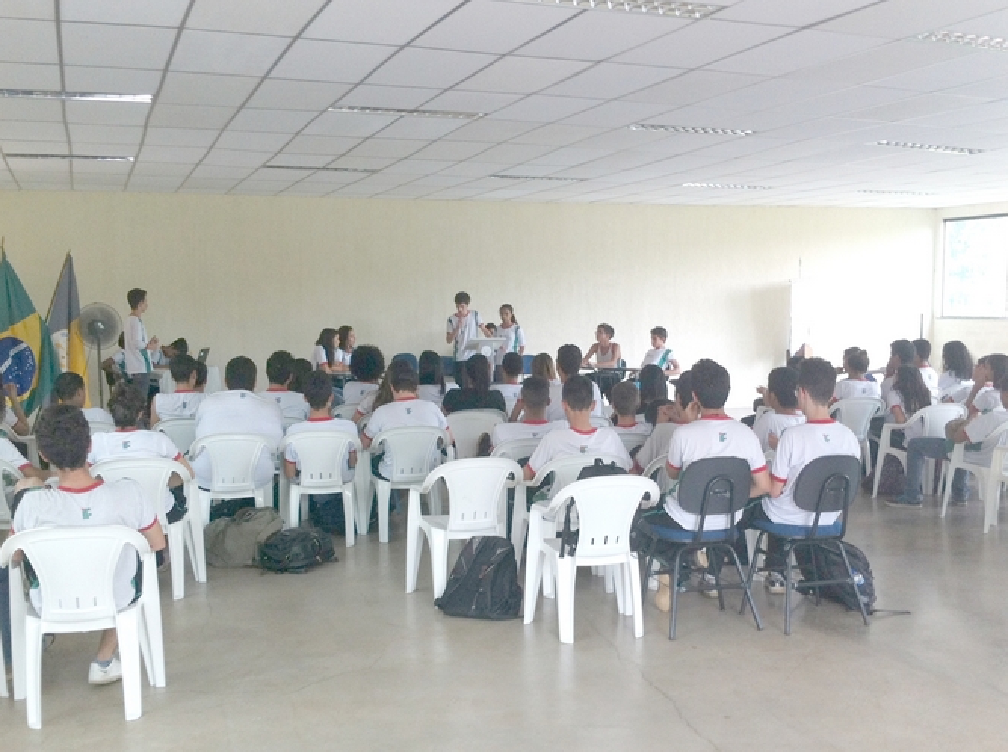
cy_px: 406
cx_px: 515
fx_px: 1221
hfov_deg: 44.9
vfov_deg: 34.2
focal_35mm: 42
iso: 100
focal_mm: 3.85
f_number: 2.8
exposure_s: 1/15
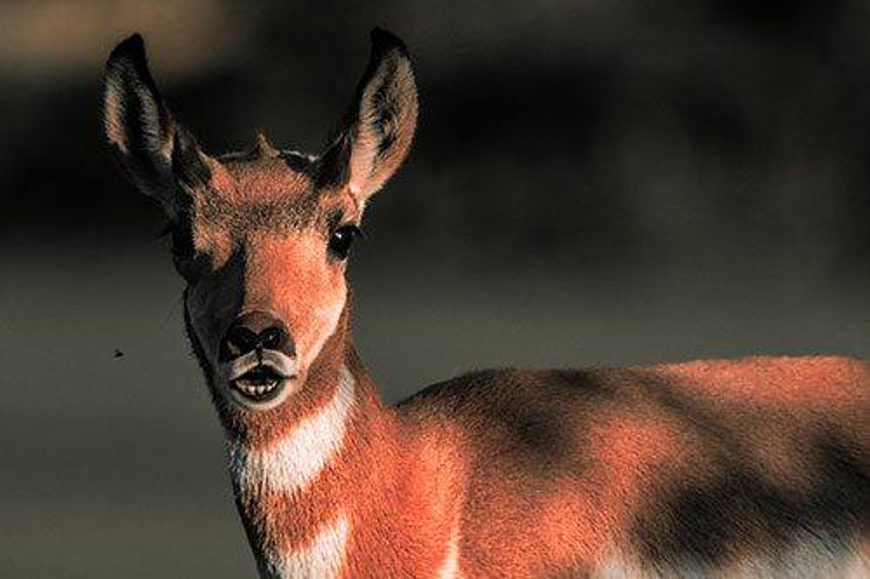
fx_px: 28989
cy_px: 290
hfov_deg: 1.7
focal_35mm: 1200
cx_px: 435
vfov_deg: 1.1
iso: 1600
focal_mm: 1200
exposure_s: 1/1250
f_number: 13
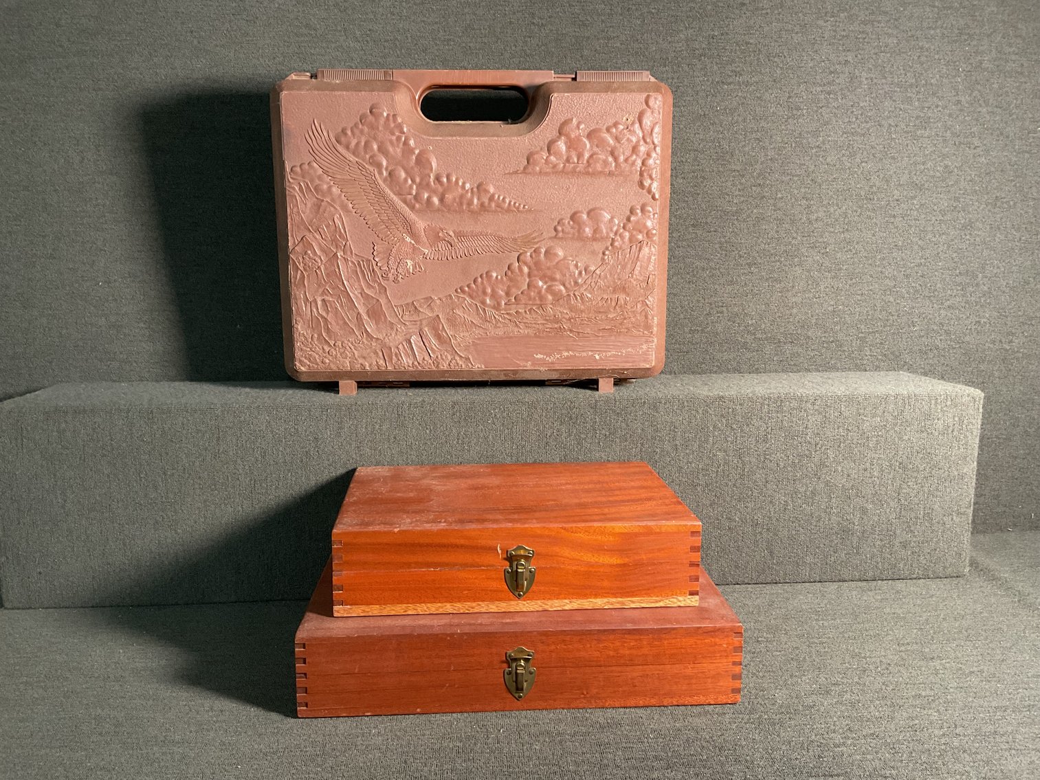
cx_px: 520
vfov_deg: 48.2
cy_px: 390
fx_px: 871
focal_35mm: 29
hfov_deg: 61.7
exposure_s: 1/60
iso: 125
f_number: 1.8
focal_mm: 3
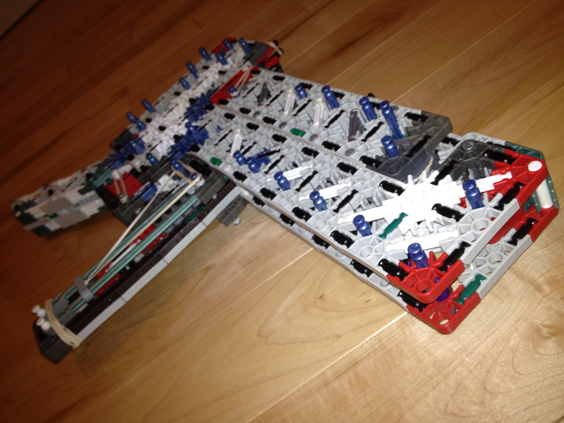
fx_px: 570
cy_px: 212
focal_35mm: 35
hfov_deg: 52.6
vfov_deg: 40.7
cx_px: 282
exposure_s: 1/24
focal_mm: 4.28
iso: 64
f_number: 2.4
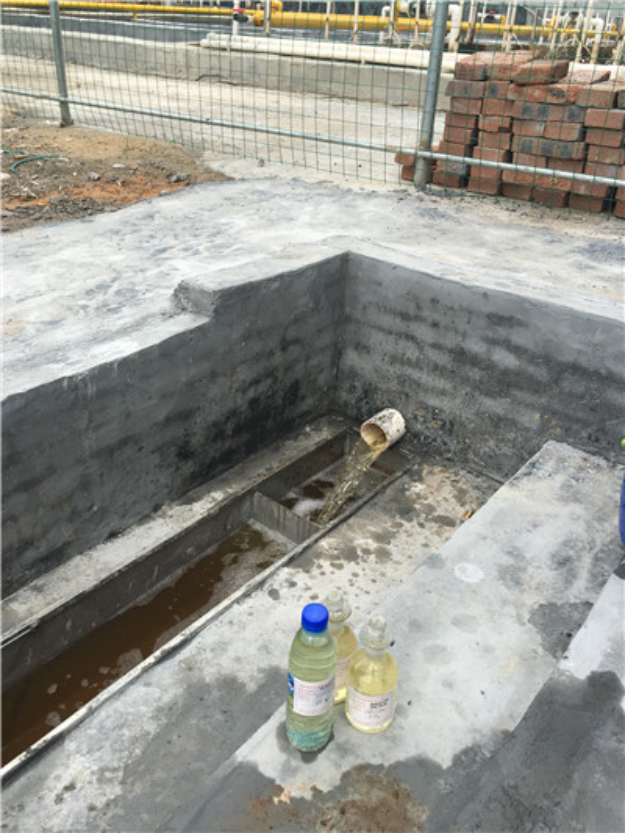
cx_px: 312
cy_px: 416
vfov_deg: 61.6
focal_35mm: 29
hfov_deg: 48.2
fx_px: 698
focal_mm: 4.15
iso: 25
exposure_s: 1/646
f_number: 2.2
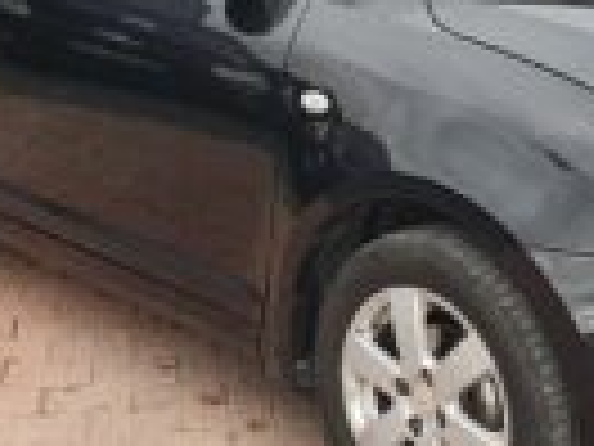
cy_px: 187
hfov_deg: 26.0
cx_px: 443
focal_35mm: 74
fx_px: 1270
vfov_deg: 19.9
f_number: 2.4
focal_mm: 4.32
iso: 50
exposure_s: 1/264
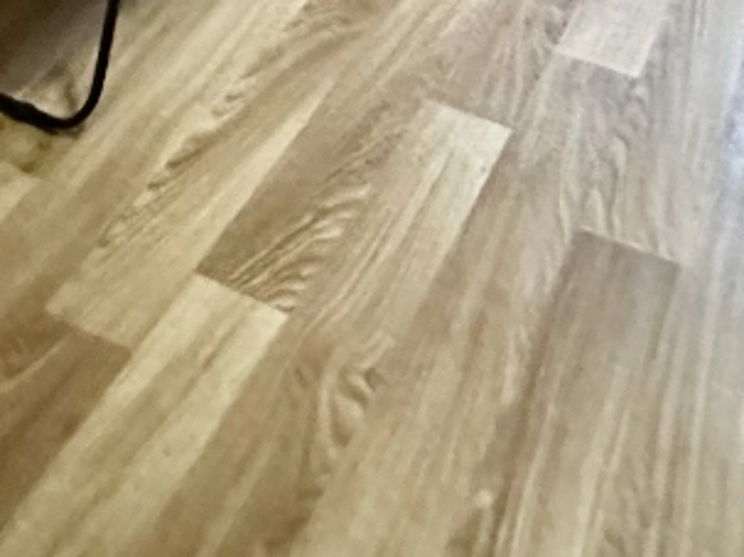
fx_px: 1246
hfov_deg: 33.2
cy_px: -548
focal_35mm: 58
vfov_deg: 17.8
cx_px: 366
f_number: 2.2
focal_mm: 2.22
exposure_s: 1/60
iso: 1000
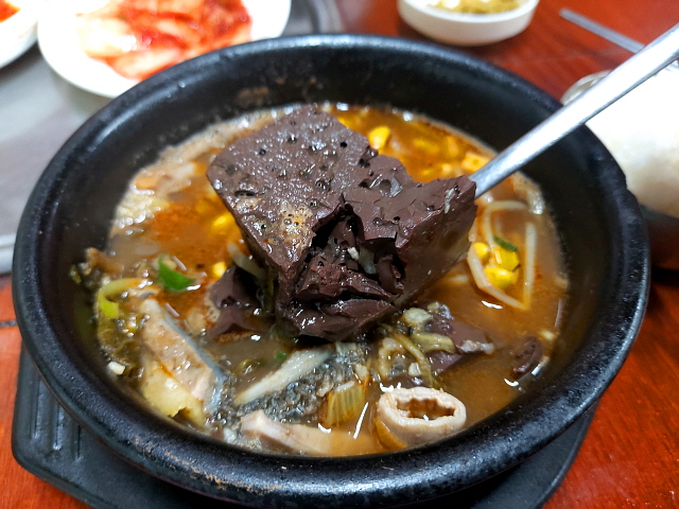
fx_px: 490
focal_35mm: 25
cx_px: 340
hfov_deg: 69.4
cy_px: 254
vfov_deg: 54.9
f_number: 2
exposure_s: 1/24
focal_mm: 4.58
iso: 500
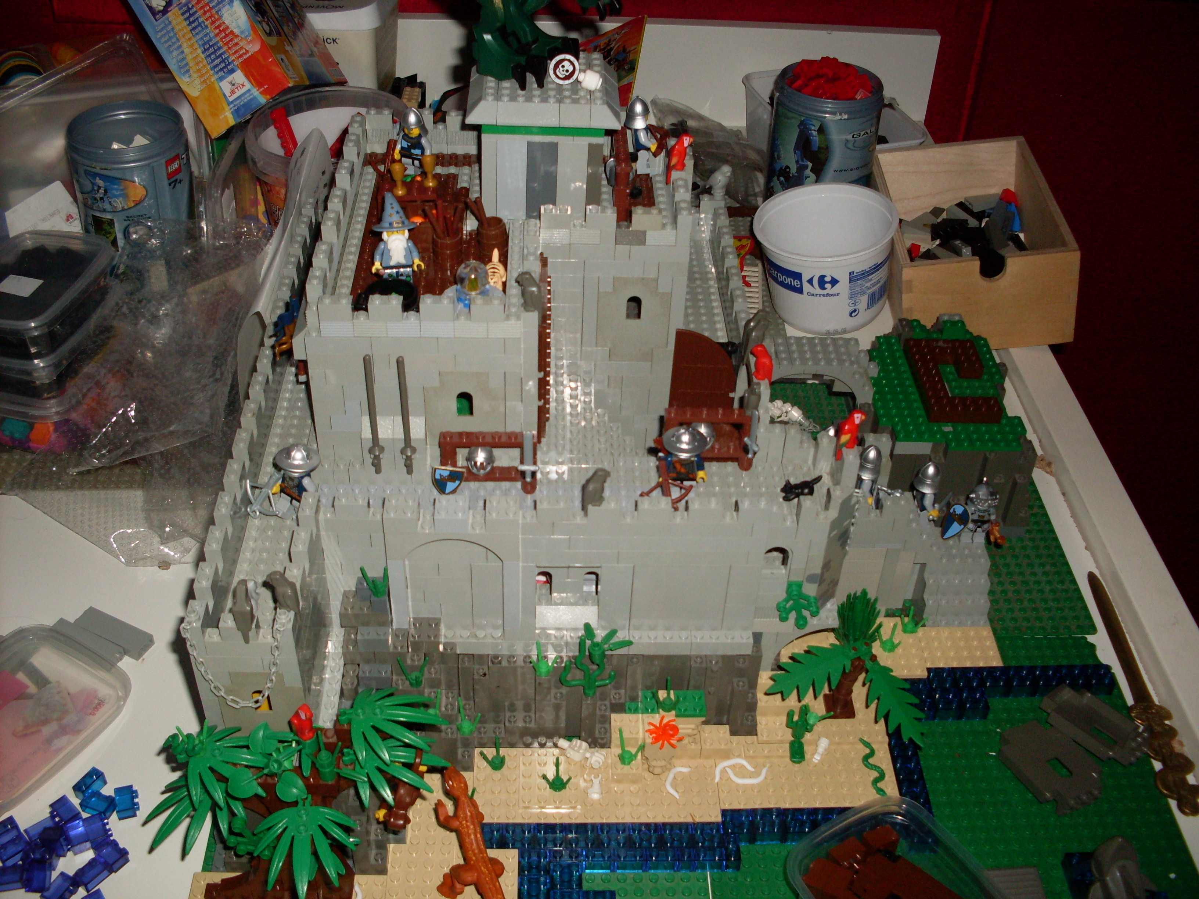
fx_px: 1316
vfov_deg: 37.7
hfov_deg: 49.0
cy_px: 450
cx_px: 600
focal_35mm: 38
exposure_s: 1/45
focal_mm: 6.3
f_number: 2.8
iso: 100
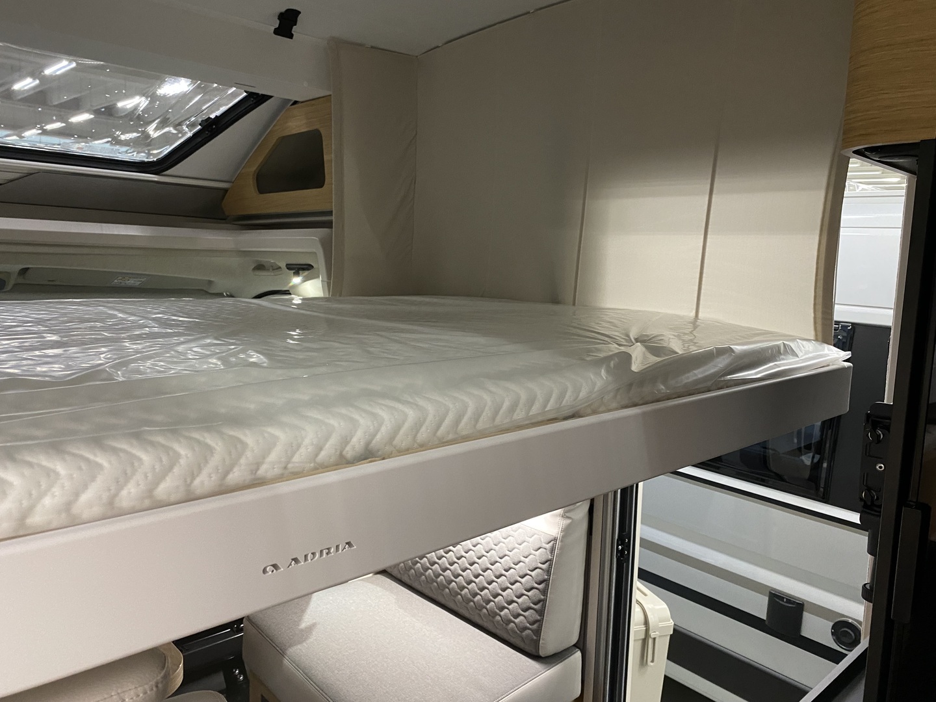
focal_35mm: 26
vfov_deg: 53.1
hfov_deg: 67.3
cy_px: 351
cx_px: 468
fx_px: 703
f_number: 1.8
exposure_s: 1/50
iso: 250
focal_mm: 4.25
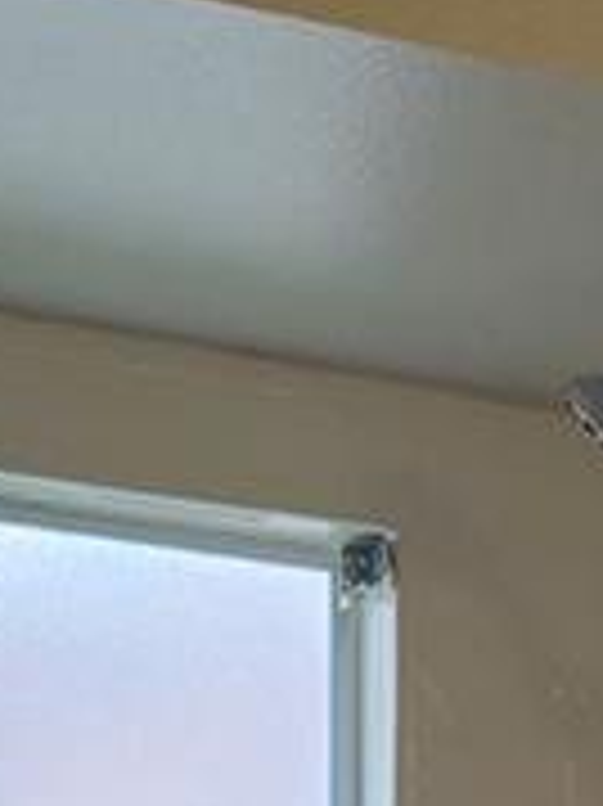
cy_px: 1806
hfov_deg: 9.2
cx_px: 1058
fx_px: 3581
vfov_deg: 11.2
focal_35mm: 154
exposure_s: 1/120
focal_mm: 5.56
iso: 155
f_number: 1.8
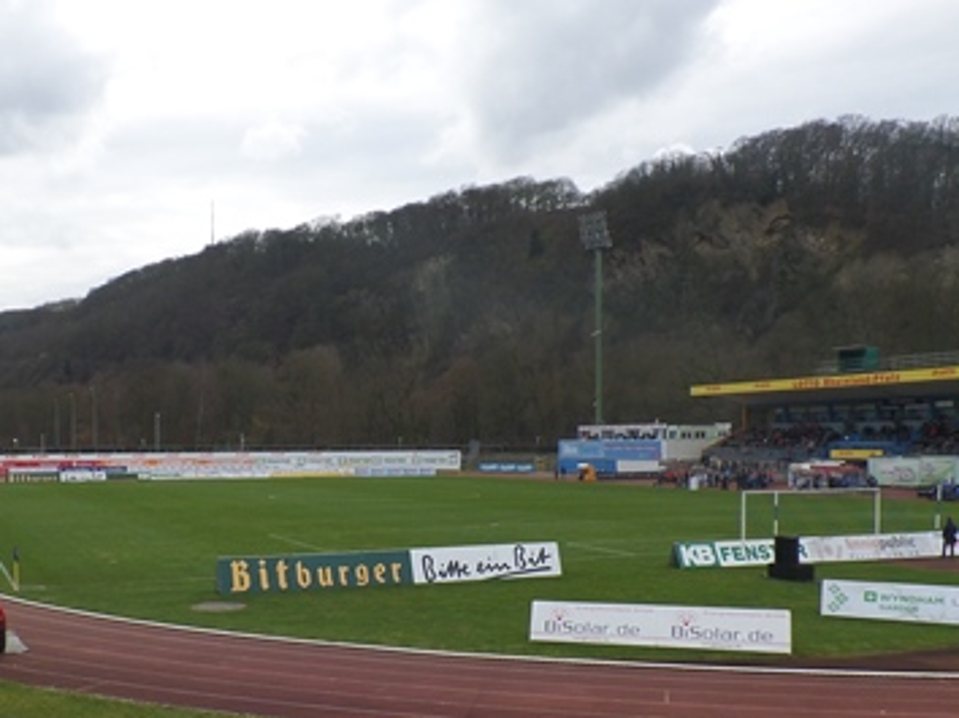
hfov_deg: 47.3
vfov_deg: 36.4
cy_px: 480
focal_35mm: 39
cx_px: 336
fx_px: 1080
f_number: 3.5
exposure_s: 1/500
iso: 100
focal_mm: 4.1
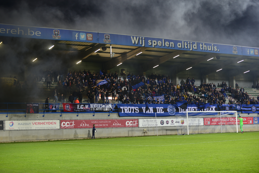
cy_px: 86
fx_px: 504
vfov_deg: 19.5
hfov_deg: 28.8
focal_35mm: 70
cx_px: 130
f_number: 3.2
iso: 400
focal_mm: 70
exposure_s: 1/125
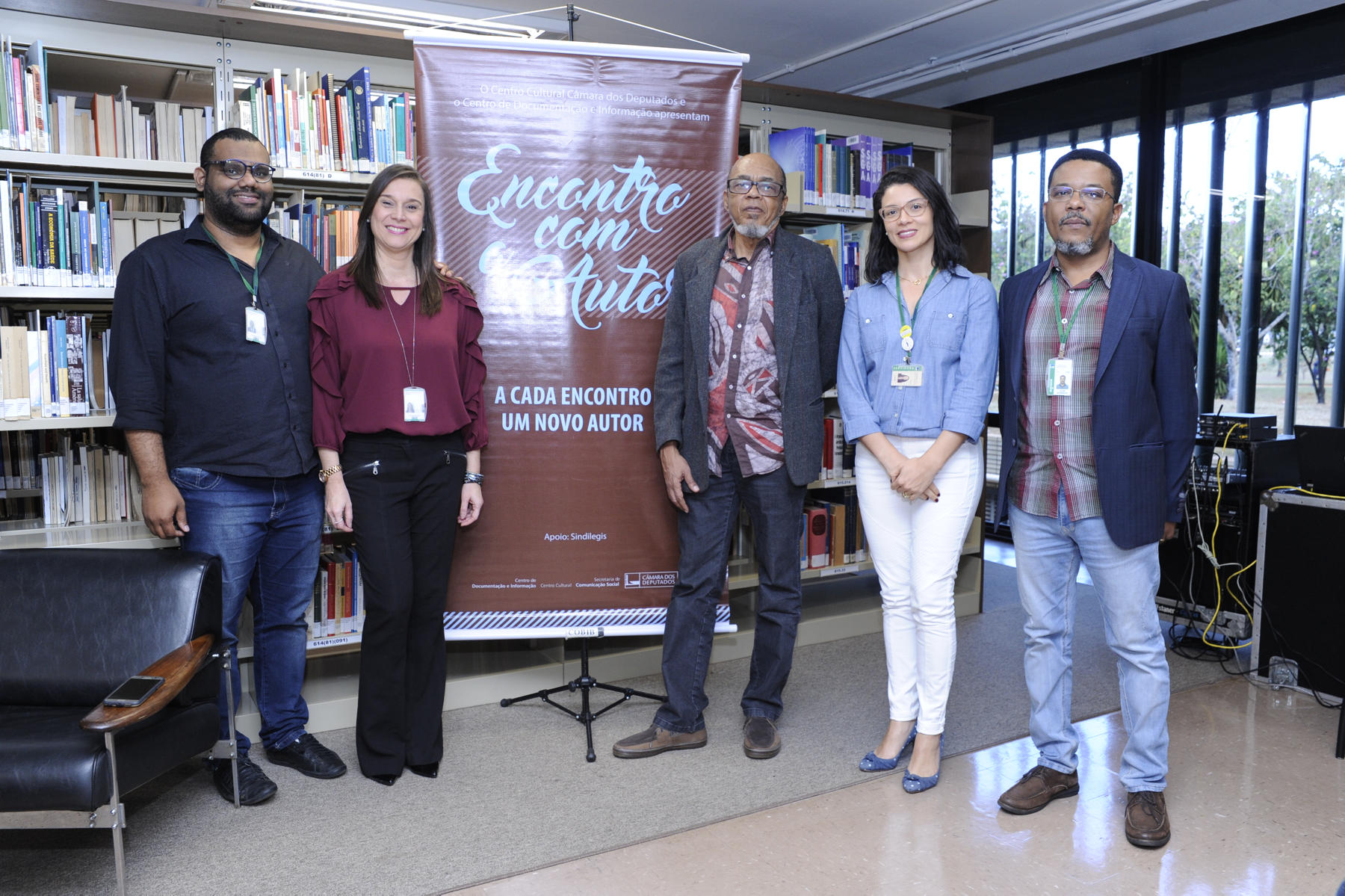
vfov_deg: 44.9
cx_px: 672
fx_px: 1083
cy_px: 448
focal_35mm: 29
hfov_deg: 63.7
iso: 1250
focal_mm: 29
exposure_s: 1/100
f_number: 6.3
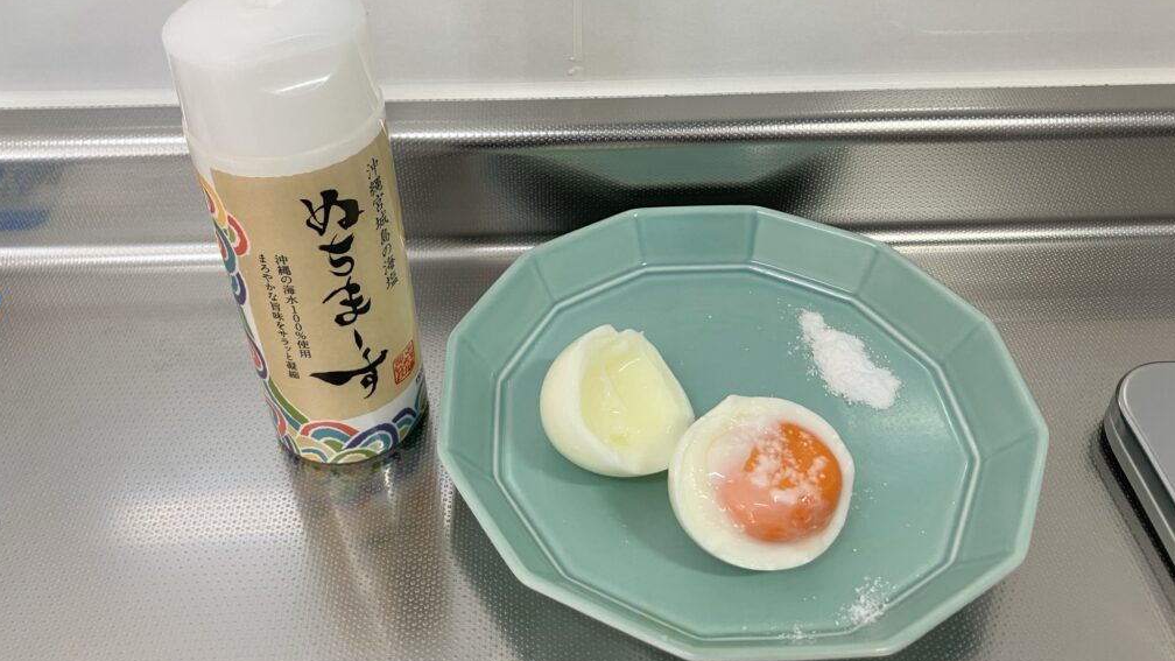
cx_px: 591
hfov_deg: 62.6
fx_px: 966
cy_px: 267
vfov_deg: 37.6
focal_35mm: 31
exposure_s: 1/60
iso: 64
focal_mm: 3.99
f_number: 1.8
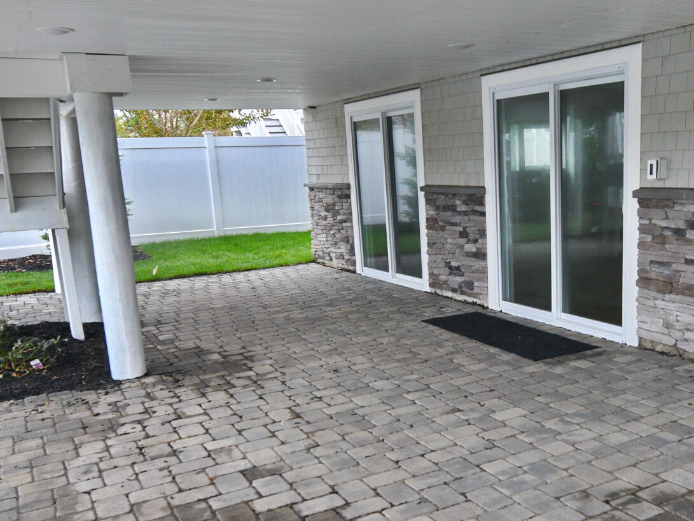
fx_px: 742
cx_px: 461
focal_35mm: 37
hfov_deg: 49.3
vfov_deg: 38.3
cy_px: 337
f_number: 4.5
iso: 400
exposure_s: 1/80
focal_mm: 14
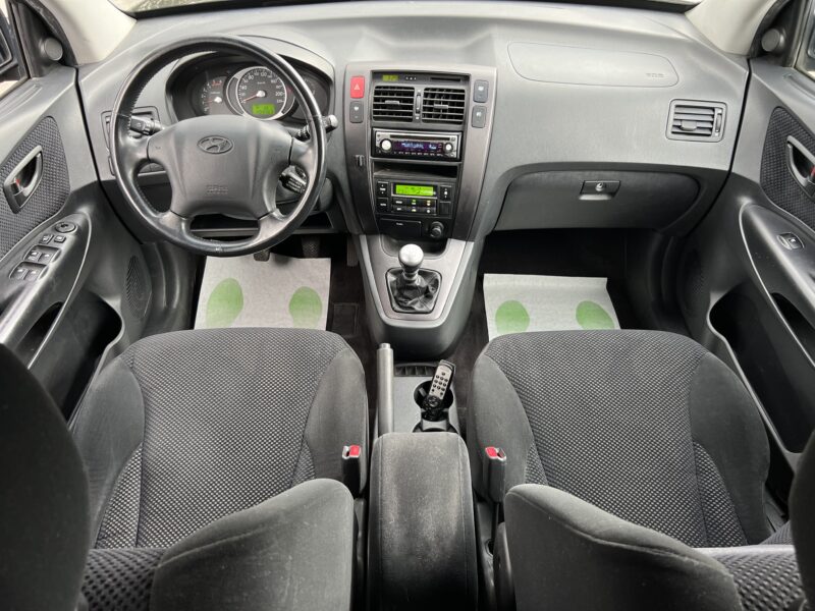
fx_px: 612
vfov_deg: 53.1
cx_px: 408
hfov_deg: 67.3
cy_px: 306
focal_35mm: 26
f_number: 1.5
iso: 80
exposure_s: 1/121
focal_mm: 5.7
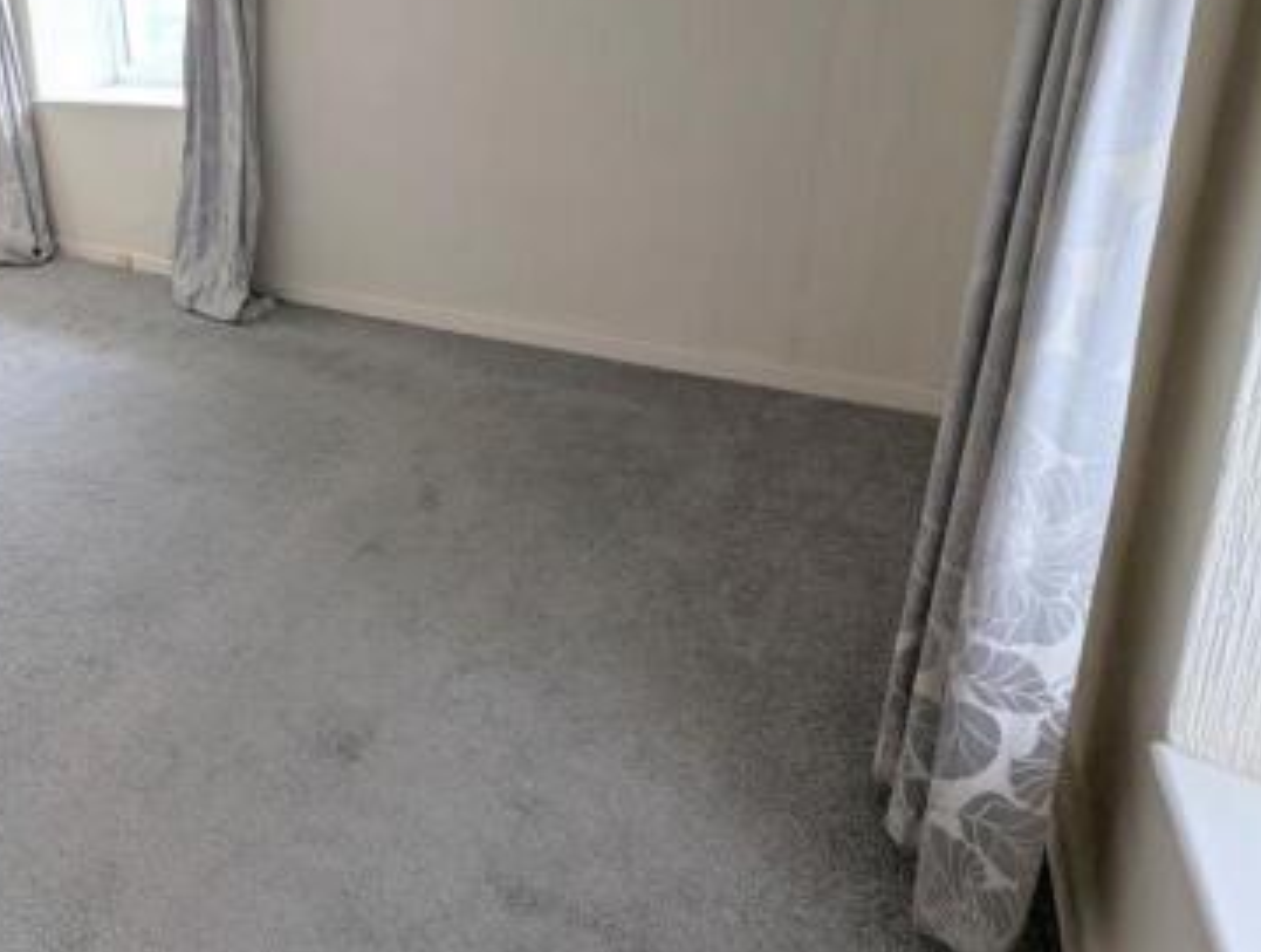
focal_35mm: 21
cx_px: 348
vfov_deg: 59.2
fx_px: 767
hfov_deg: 74.4
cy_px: 206
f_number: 2.2
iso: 77
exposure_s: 1/23.8
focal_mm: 1.95
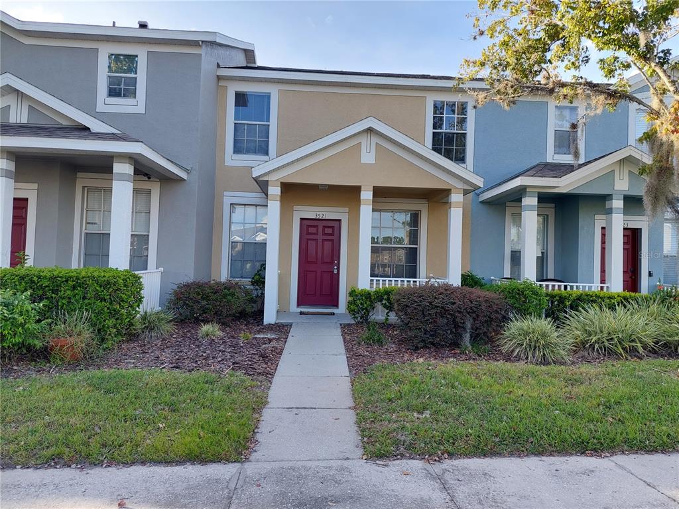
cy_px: 254
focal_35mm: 24
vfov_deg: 56.8
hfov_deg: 71.6
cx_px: 340
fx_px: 471
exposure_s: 1/224
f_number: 1.8
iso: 40
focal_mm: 5.23
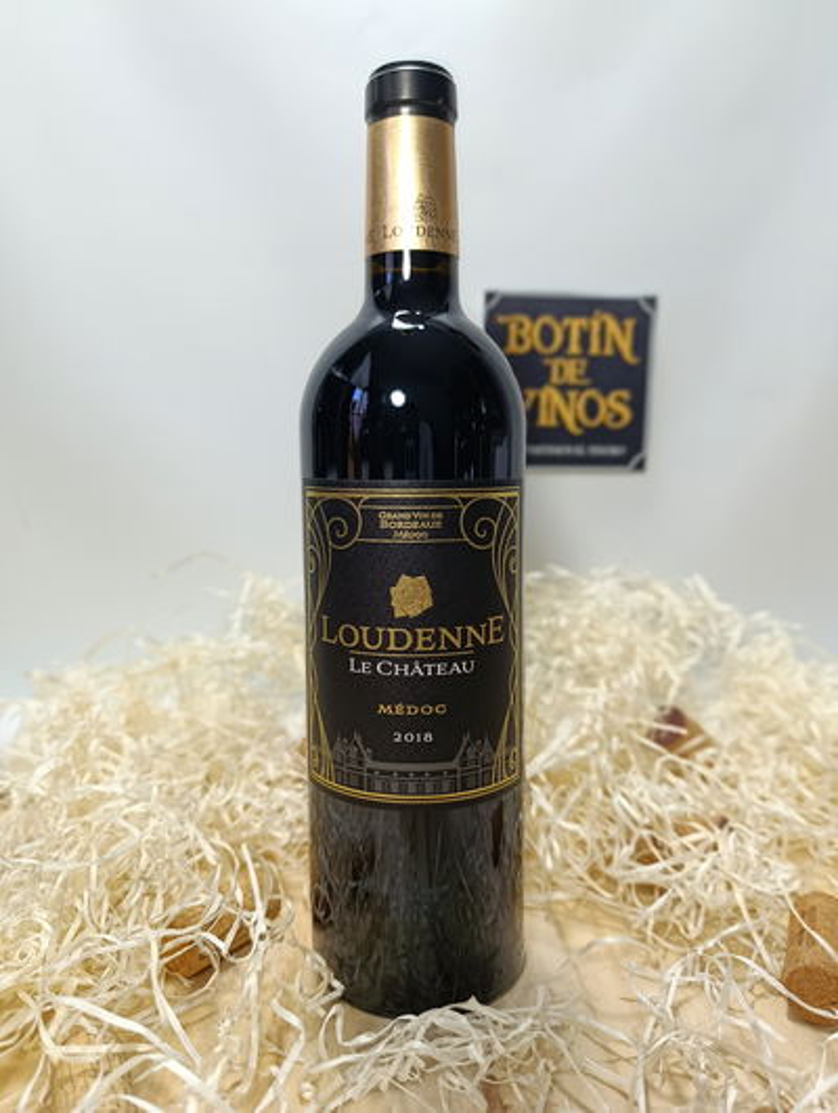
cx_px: 419
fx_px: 740
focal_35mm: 23
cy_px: 556
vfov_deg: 73.8
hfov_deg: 59.0
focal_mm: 6.11
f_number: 1.65
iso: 139
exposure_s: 1/100
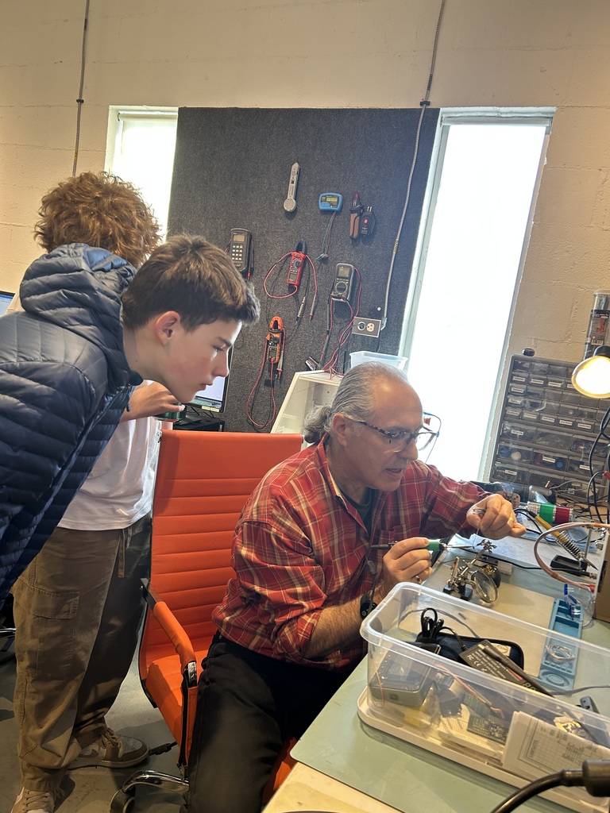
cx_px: 305
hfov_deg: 53.1
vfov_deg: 67.3
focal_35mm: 26
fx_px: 611
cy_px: 406
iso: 125
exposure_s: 1/120
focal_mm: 5.7
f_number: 1.5
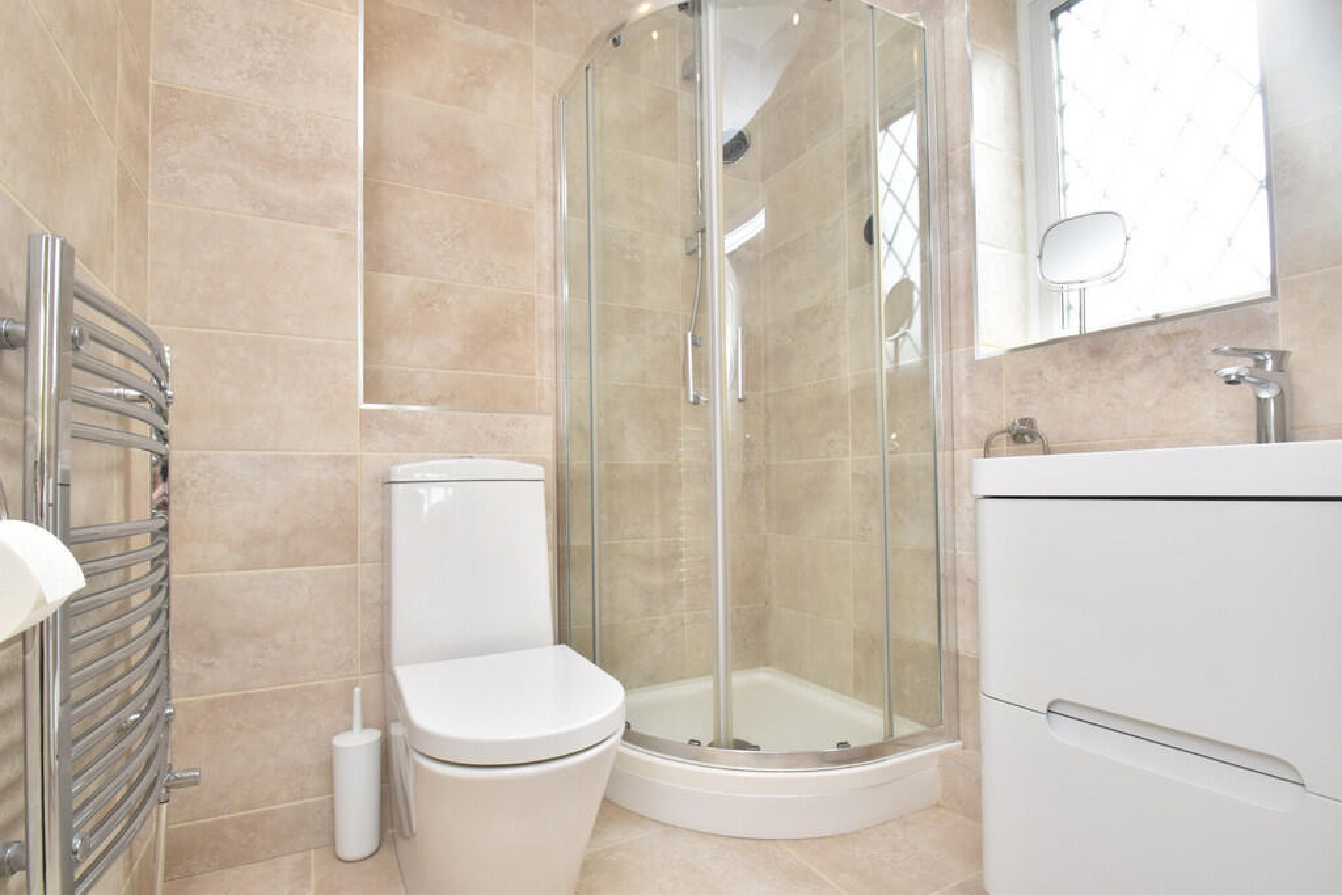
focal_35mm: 16
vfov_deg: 72.1
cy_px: 448
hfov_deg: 95.0
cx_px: 671
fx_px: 615
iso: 450
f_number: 9
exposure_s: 1/60
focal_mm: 11
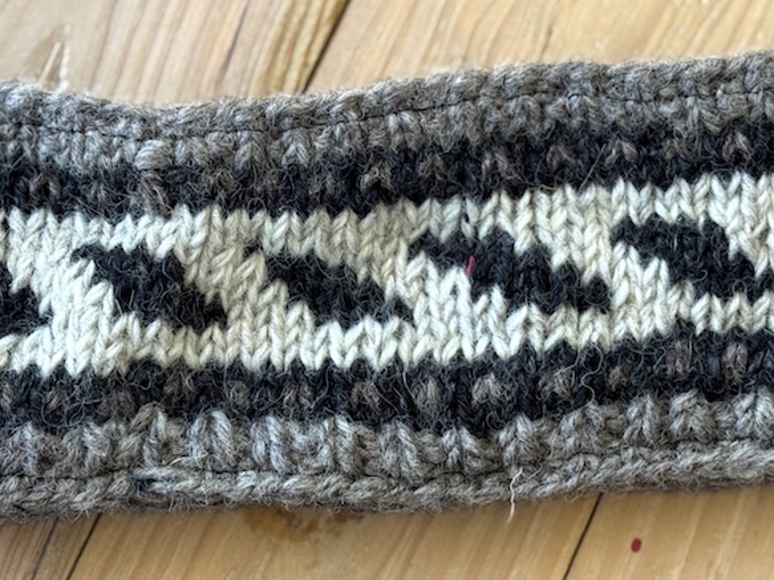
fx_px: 1833
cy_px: 250
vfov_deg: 18.0
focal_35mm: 82
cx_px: 329
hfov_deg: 23.8
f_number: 1.78
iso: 80
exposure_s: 1/121
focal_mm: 6.76
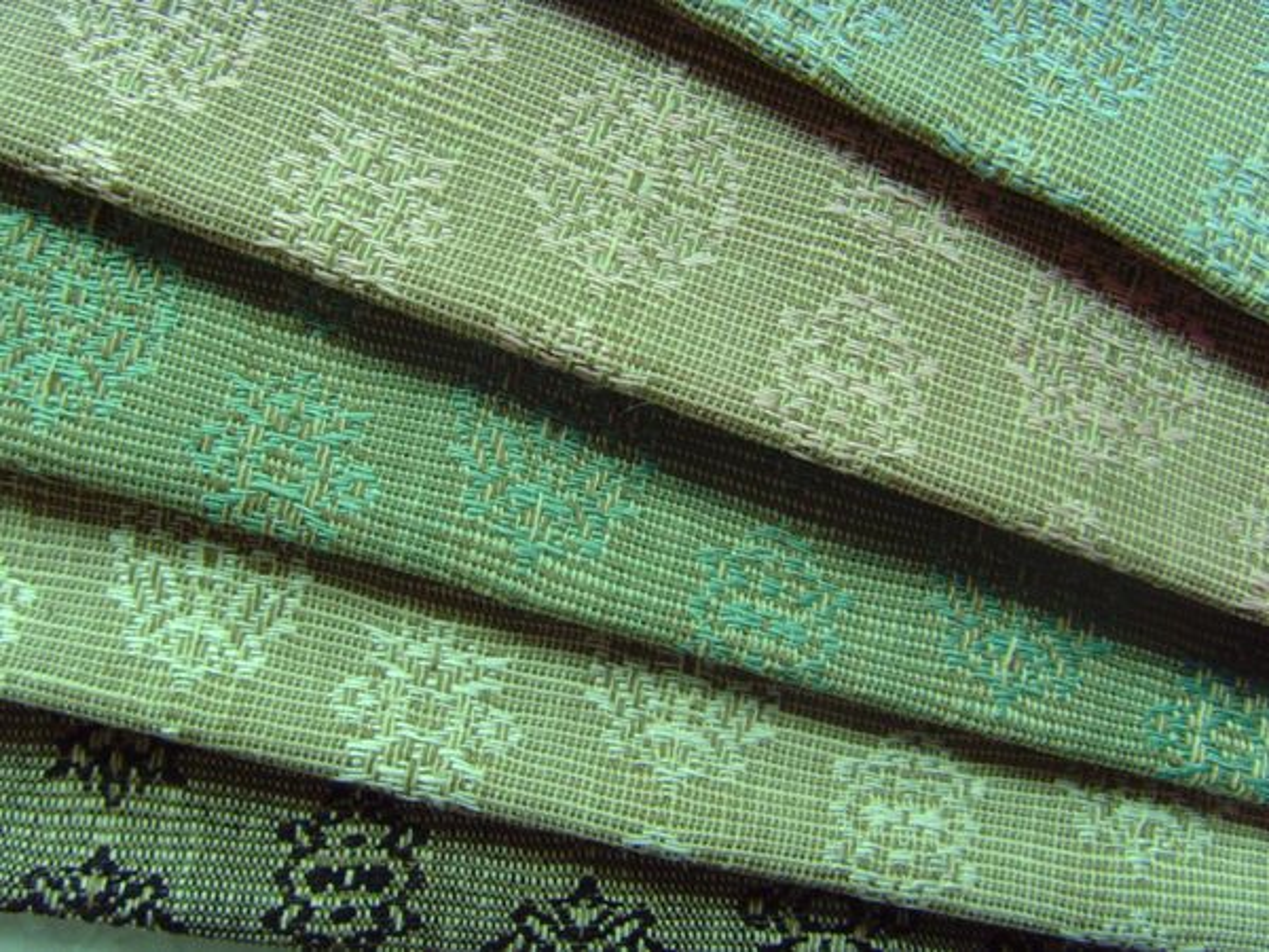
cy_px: 476
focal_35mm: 39
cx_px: 634
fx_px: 1430
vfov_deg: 36.8
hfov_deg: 47.9
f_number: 3.5
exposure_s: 1/15
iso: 200
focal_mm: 6.6
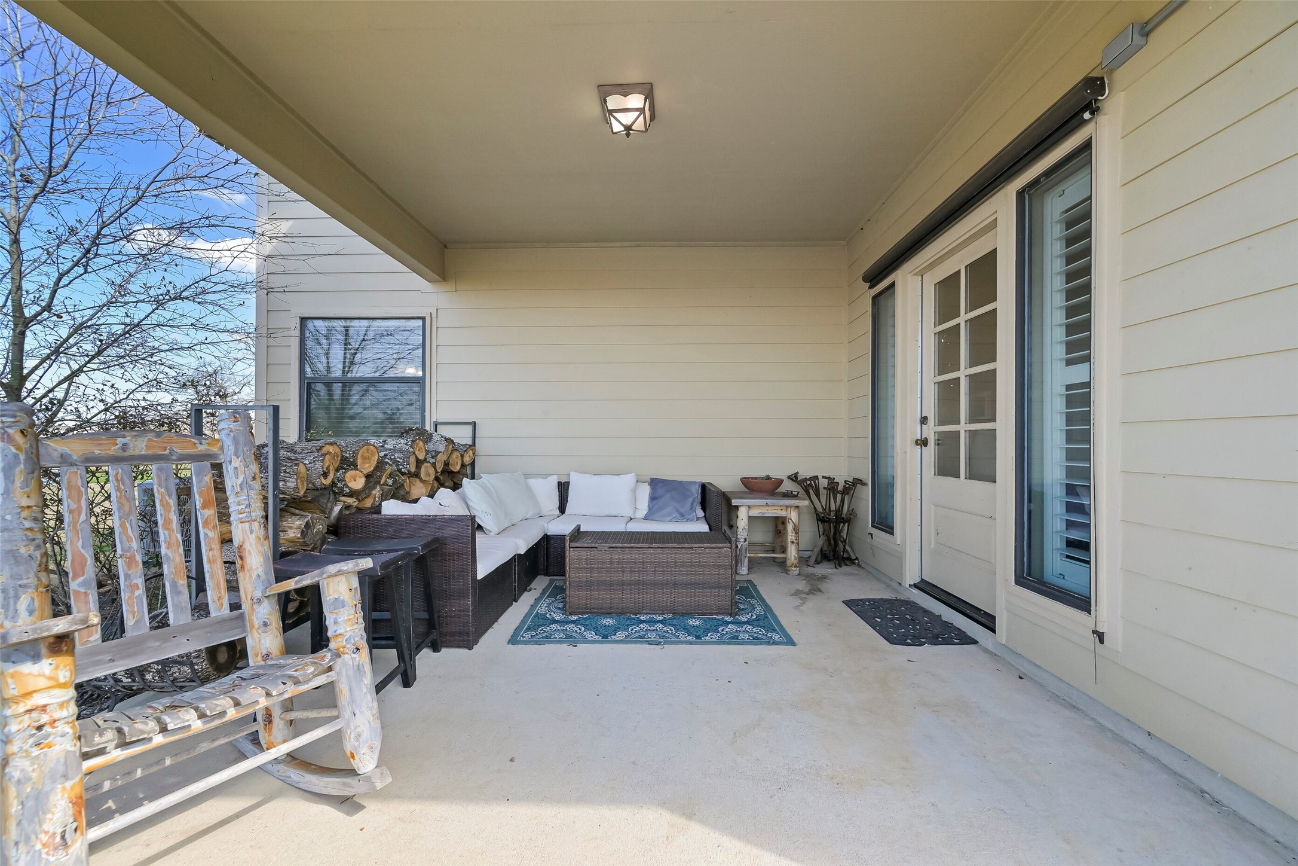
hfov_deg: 104.3
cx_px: 649
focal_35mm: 14
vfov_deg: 81.2
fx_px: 505
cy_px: 433
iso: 500
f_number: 8
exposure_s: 1/160
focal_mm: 14
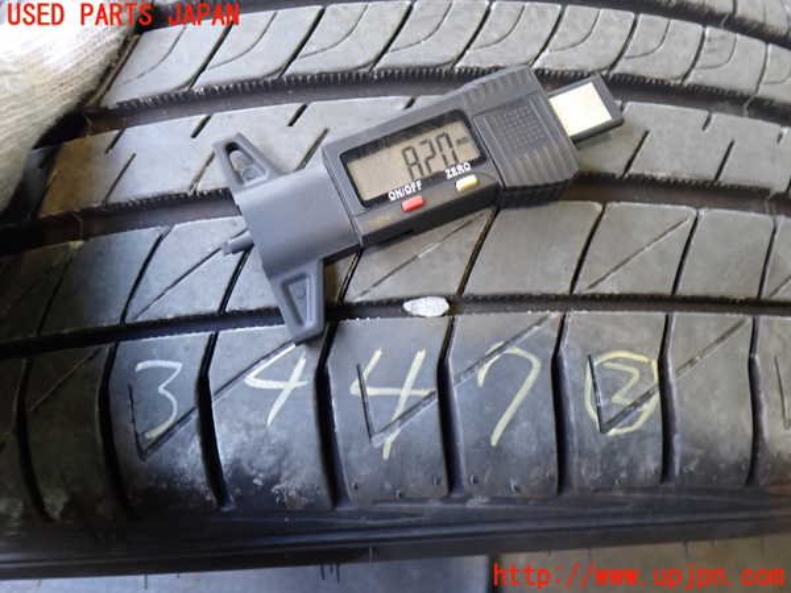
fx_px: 686
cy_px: 296
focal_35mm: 30
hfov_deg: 60.0
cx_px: 396
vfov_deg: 46.8
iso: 320
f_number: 2.3
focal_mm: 5.4
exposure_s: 1/30
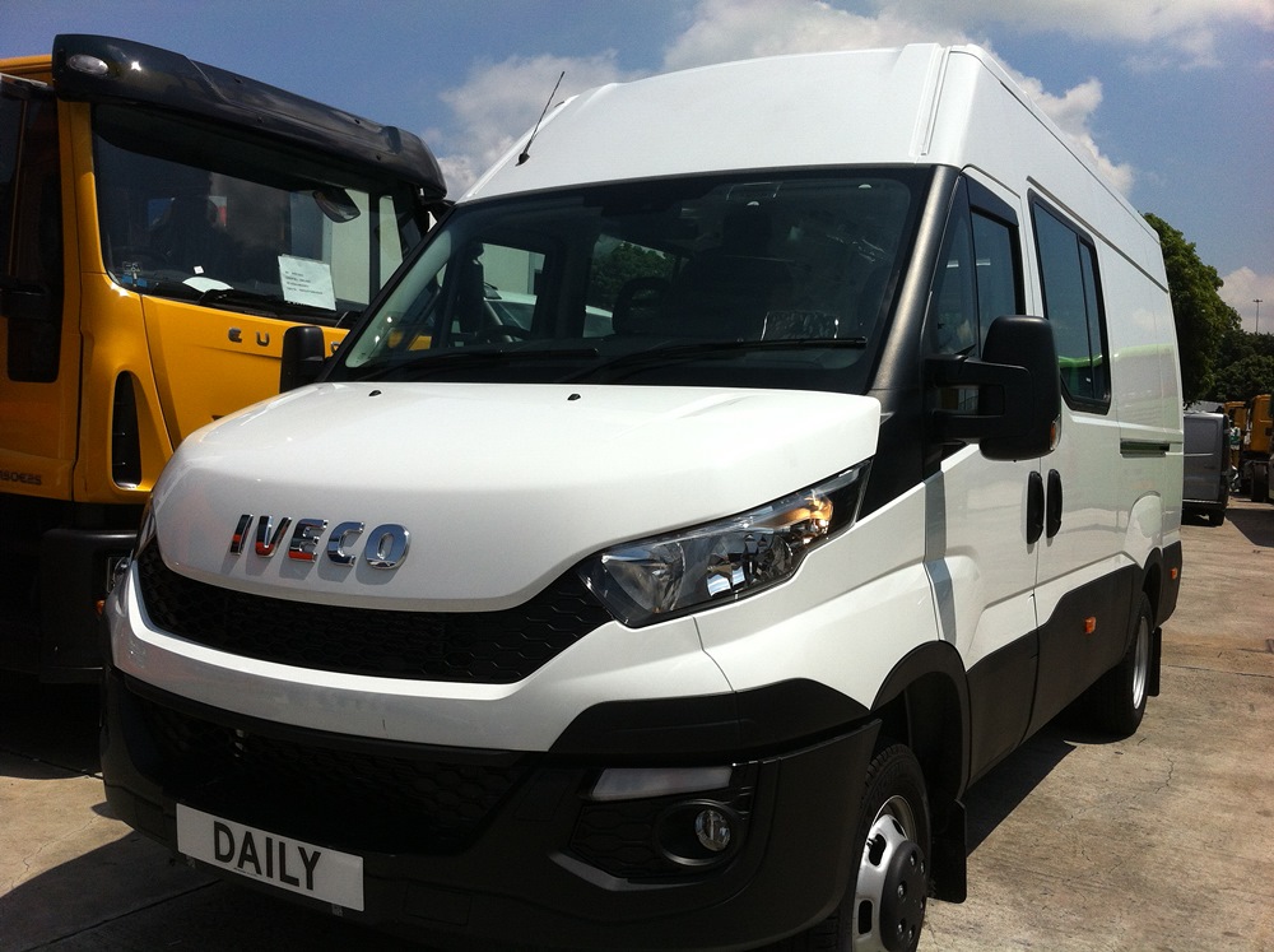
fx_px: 1286
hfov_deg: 52.7
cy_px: 476
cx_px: 637
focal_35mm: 35
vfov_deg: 40.6
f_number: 2.8
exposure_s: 1/2514
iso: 80
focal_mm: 3.85
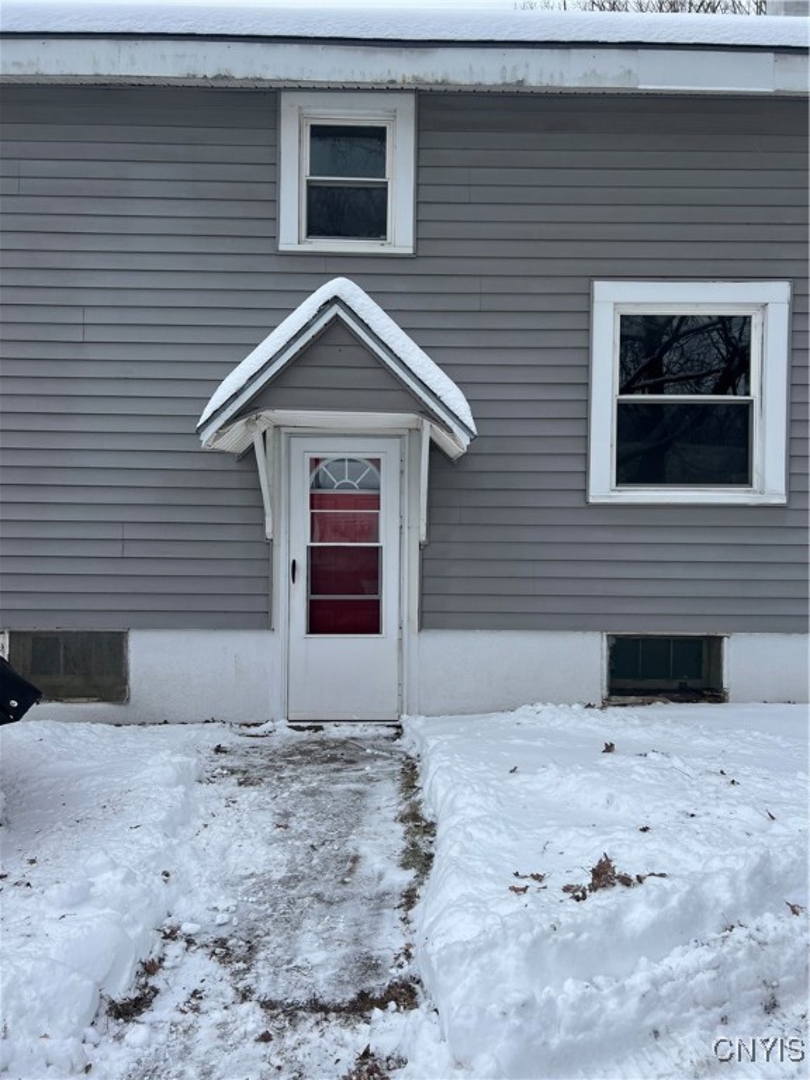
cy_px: 540
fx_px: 811
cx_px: 405
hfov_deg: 53.1
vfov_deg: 67.3
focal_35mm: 26
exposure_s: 1/2208
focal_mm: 5.7
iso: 50
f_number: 1.5
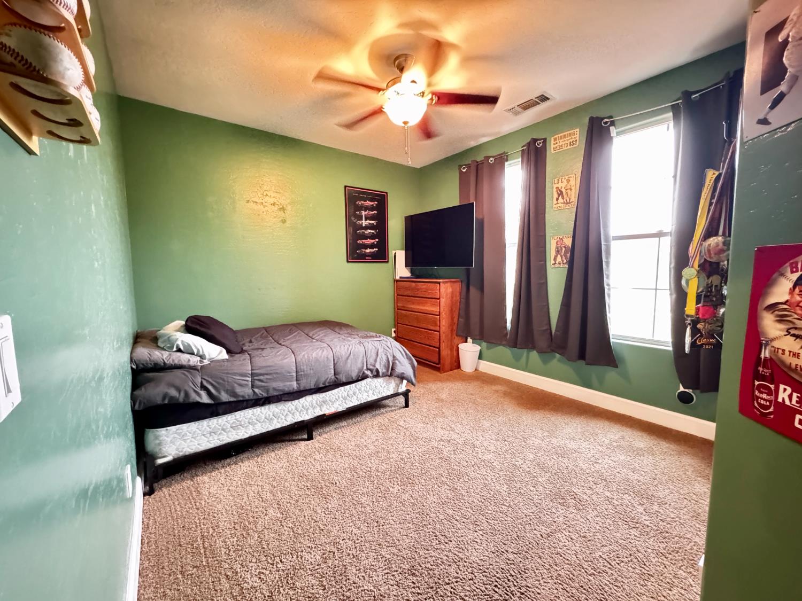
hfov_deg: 102.1
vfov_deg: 85.7
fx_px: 324
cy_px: 300
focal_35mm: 14
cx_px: 401
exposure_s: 1/24
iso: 2500
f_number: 2.2
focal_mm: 2.22
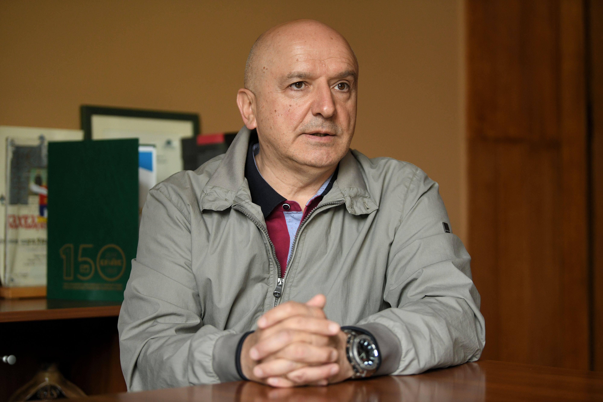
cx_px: 302
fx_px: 1256
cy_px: 201
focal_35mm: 75
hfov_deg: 27.0
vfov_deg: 18.2
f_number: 2.8
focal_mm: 75
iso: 1250
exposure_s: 1/200
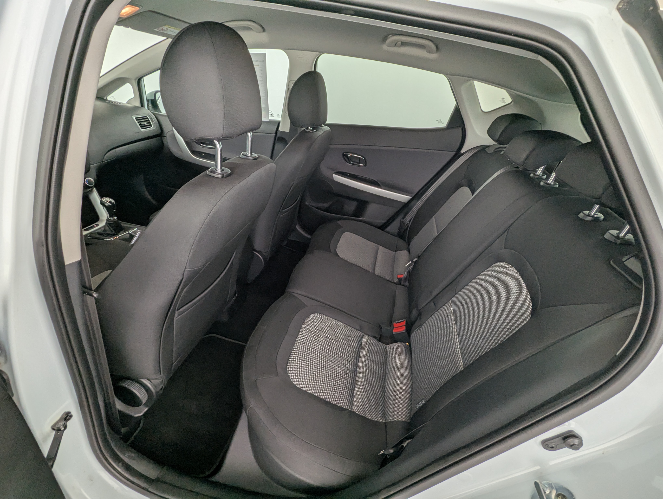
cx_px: 332
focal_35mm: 16
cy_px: 250
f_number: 2.2
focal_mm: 2.35
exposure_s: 1/54.2
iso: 73
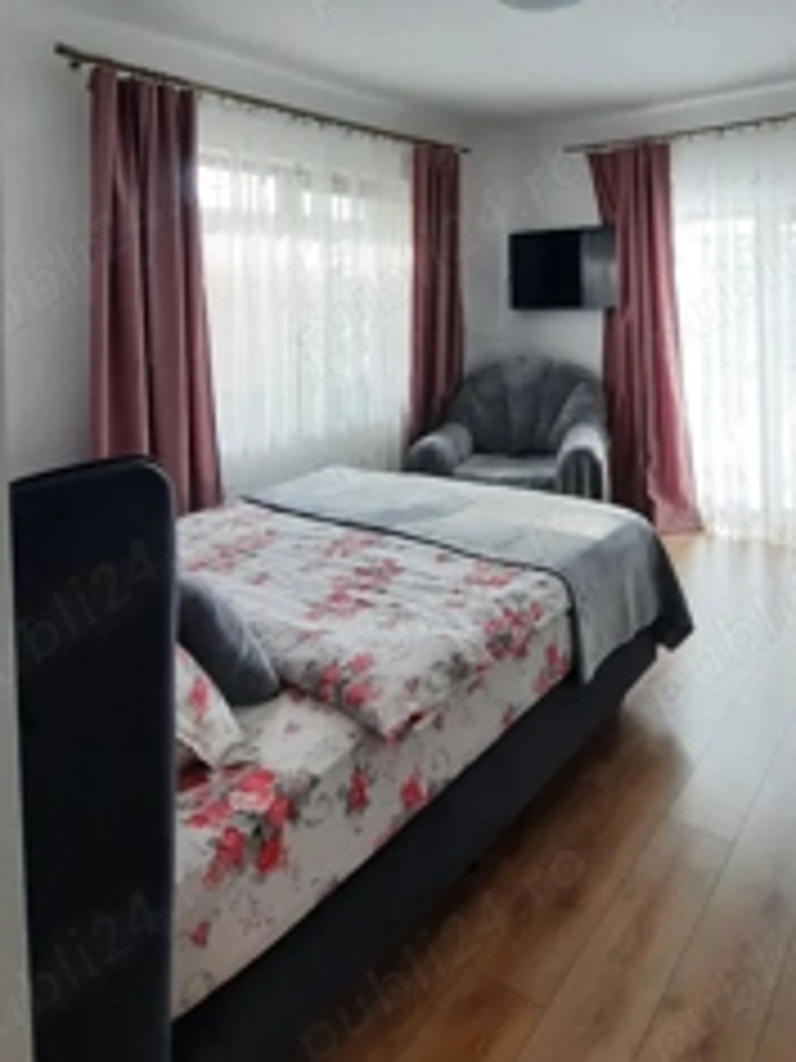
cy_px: 306
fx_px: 675
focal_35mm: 22
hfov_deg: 59.7
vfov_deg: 72.6
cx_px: 531
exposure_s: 1/50
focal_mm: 1.74
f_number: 2.2
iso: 40
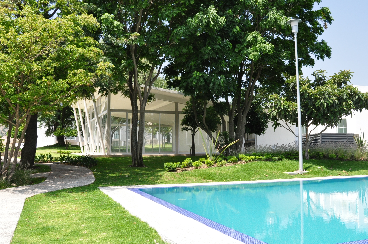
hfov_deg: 53.2
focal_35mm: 36
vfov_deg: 36.8
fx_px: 368
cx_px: 184
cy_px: 122
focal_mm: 24
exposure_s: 1/640
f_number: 11
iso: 800
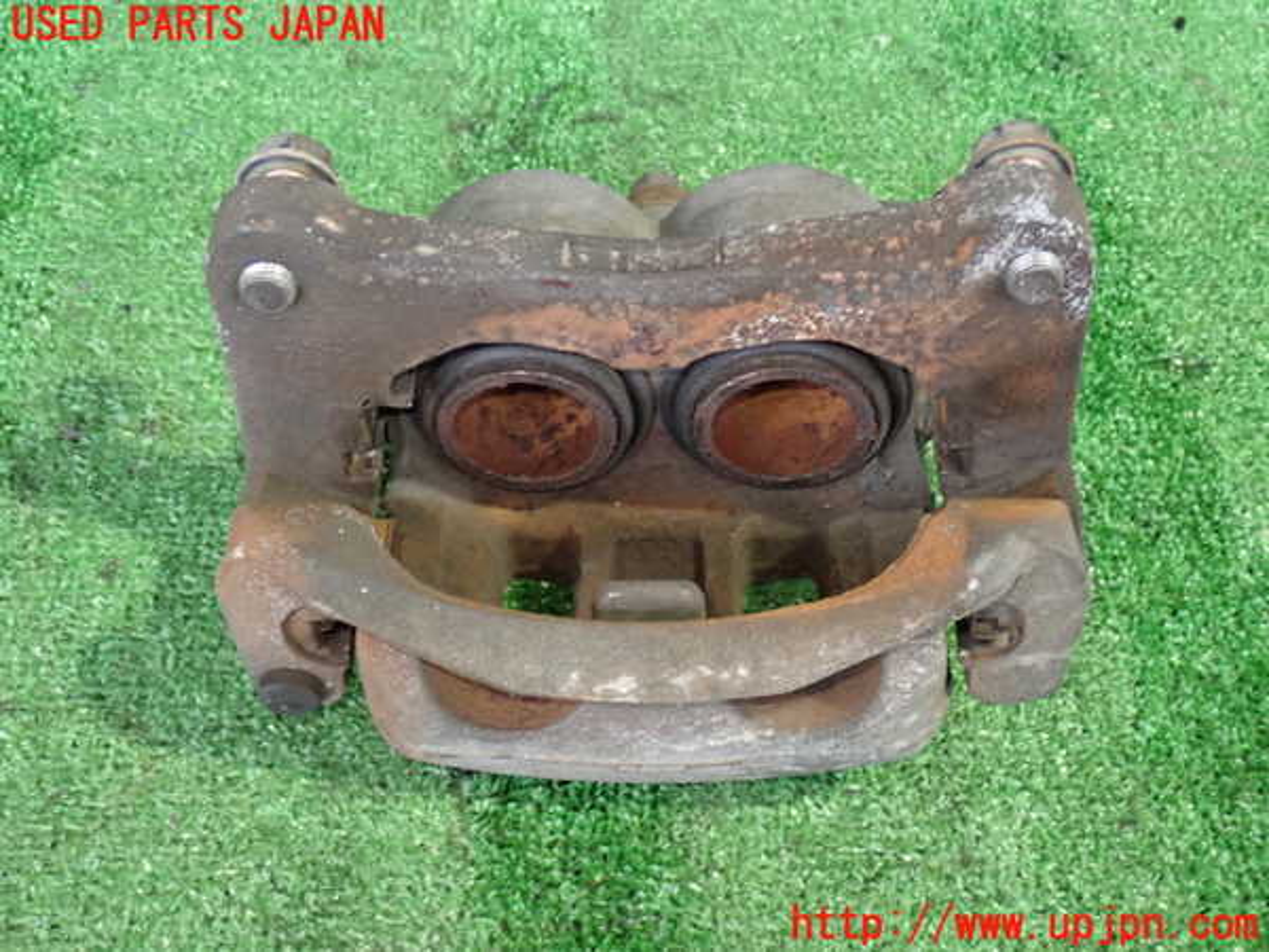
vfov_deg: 30.9
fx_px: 1723
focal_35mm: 47
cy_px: 476
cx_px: 634
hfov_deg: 40.4
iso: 800
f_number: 3.1
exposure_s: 1/30
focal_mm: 8.4
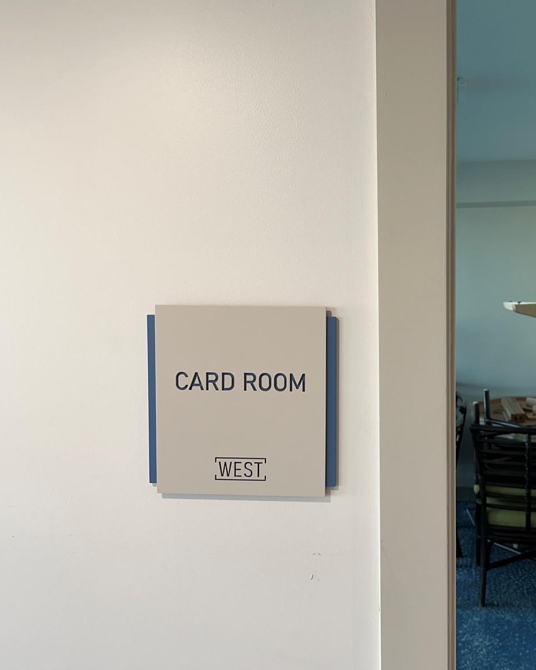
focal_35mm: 32
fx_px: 634
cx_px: 400
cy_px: 332
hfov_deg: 44.3
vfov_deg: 55.7
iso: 100
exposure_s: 1/120
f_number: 1.78
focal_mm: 6.86
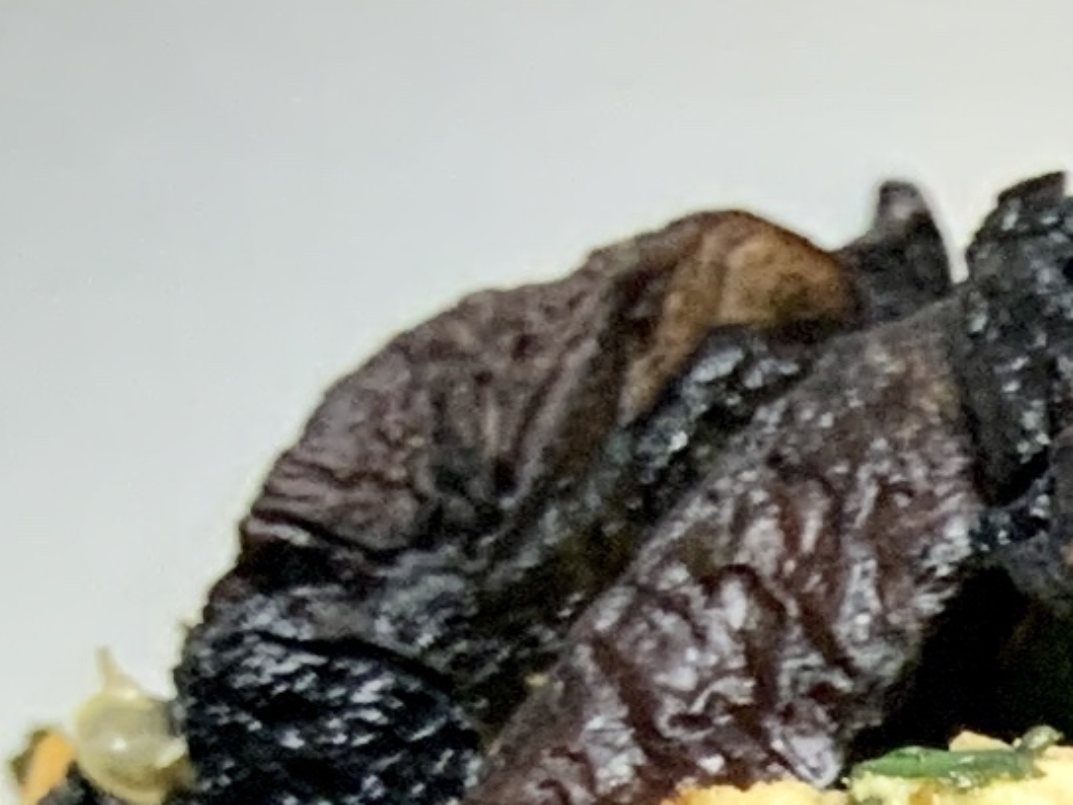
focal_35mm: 215
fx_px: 6664
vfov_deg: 6.2
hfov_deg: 8.8
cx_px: 1959
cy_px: 2644
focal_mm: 3
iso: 80
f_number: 1.8
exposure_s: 1/60
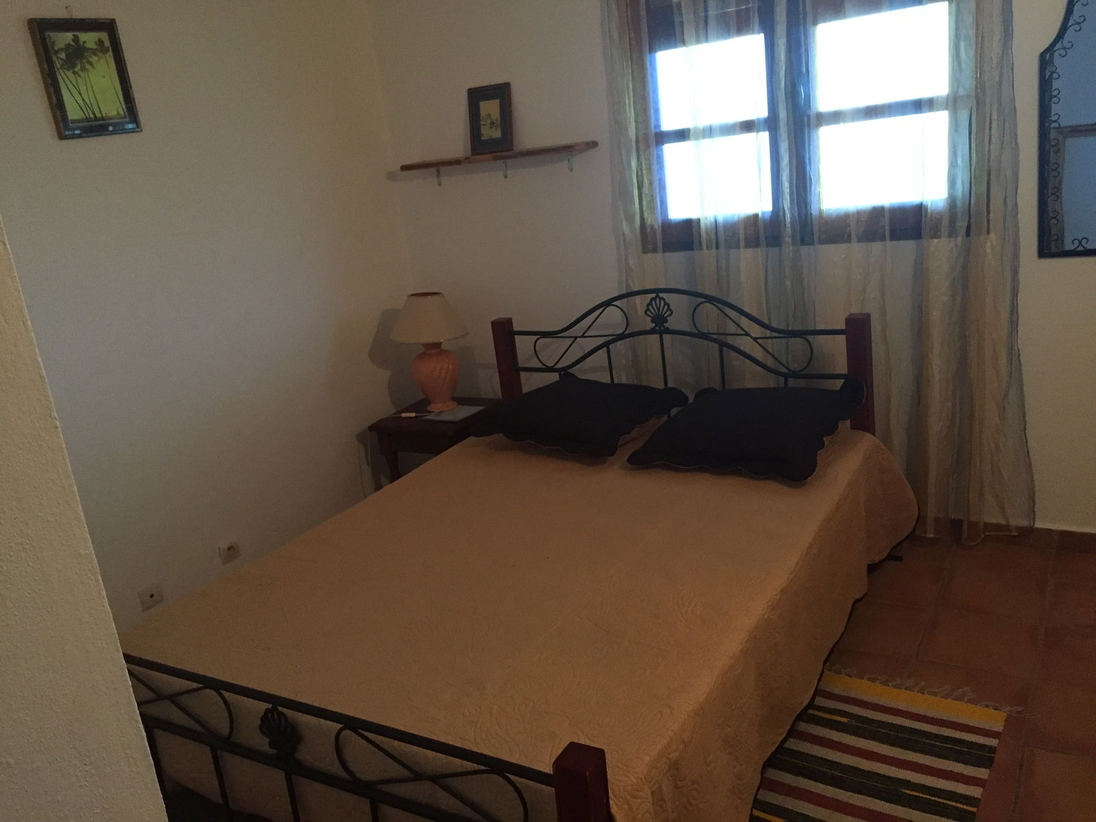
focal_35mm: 29
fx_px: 918
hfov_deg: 61.7
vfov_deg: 48.2
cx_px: 548
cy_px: 411
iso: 250
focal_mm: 4.15
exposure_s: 1/20
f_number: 2.2
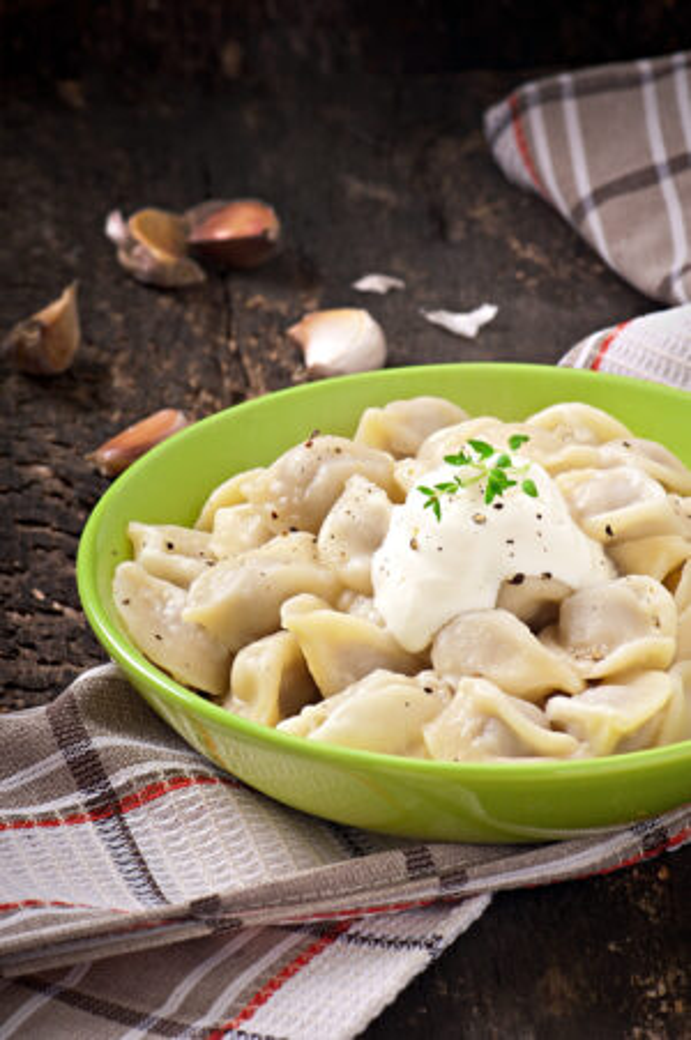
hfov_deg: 8.7
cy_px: 520
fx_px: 4548
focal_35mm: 158
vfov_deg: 13.1
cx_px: 346
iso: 100
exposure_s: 1/200
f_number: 11
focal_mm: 105
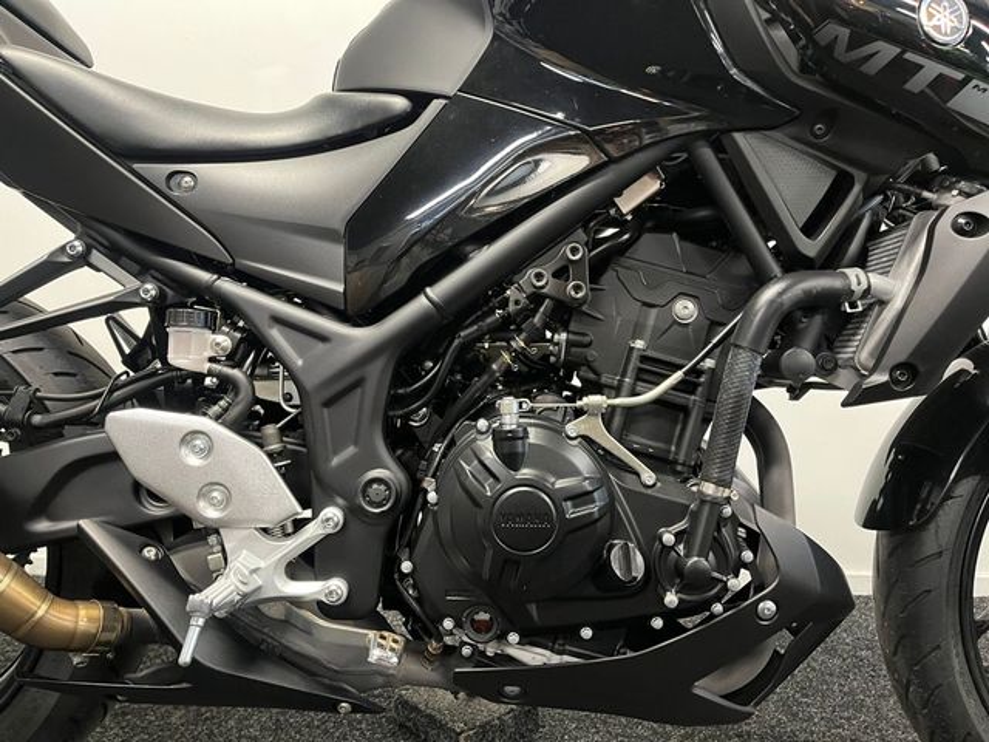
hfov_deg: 67.3
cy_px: 371
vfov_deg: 53.1
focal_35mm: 26
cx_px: 494
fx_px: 743
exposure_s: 1/33
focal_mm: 5.1
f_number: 1.6
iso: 500
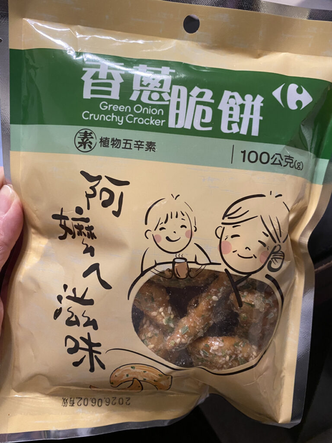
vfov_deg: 67.3
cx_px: 166
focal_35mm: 26
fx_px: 332
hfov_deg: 53.1
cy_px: 222
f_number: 1.8
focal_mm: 4.25
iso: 400
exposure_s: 1/40
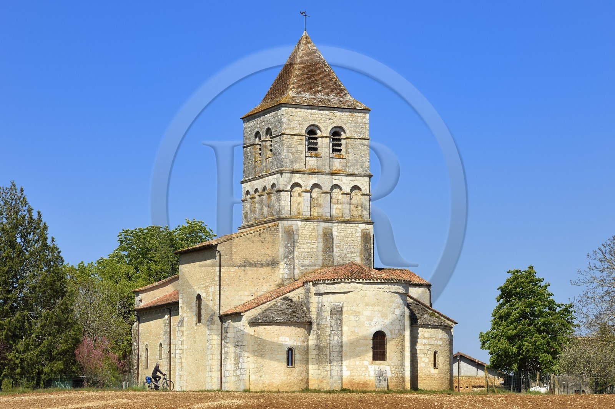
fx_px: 1793
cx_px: 308
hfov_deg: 19.5
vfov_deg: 13.0
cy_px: 204
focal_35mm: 105
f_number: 11
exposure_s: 1/320
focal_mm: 105
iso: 200
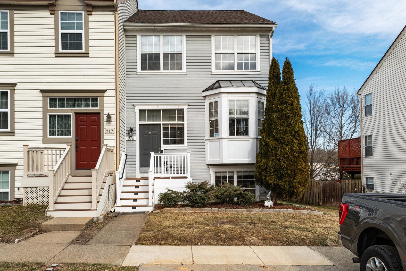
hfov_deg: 69.3
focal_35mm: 26
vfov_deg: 49.6
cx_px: 190
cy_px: 129
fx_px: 293
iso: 400
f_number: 8
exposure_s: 1/800
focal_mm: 20
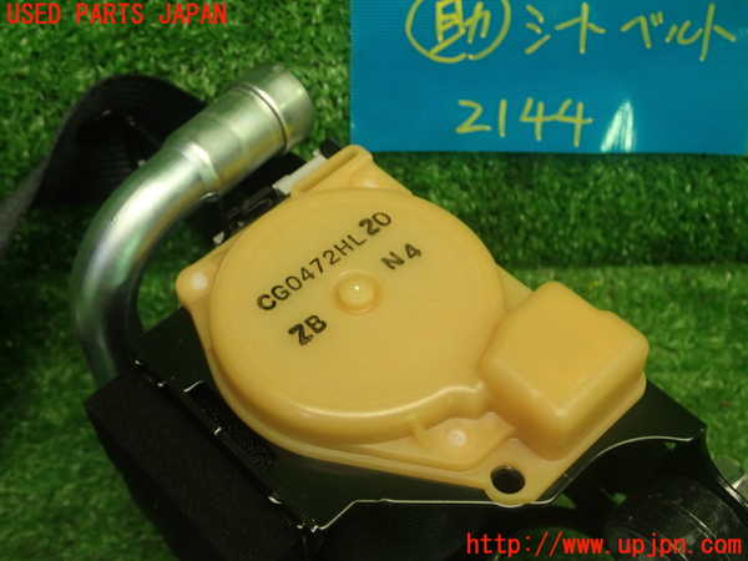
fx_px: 1016
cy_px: 280
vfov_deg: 30.9
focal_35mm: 47
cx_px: 374
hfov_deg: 40.4
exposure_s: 1/50
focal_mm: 8.4
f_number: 3.1
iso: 320
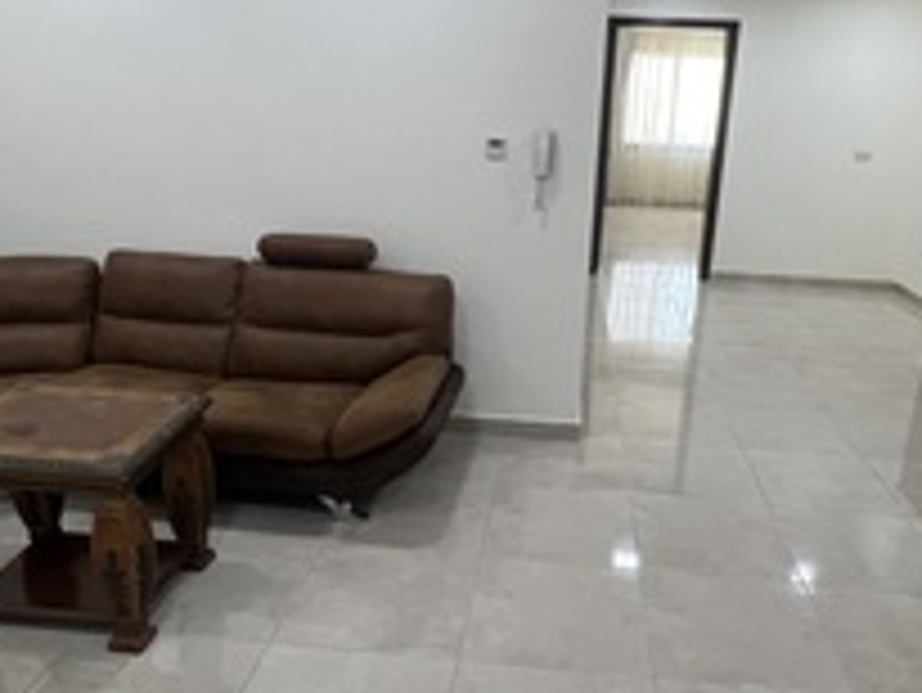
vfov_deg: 48.3
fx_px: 773
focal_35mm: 29
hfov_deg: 61.5
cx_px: 497
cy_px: 340
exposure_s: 1/100
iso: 250
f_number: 1.8
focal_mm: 1.57
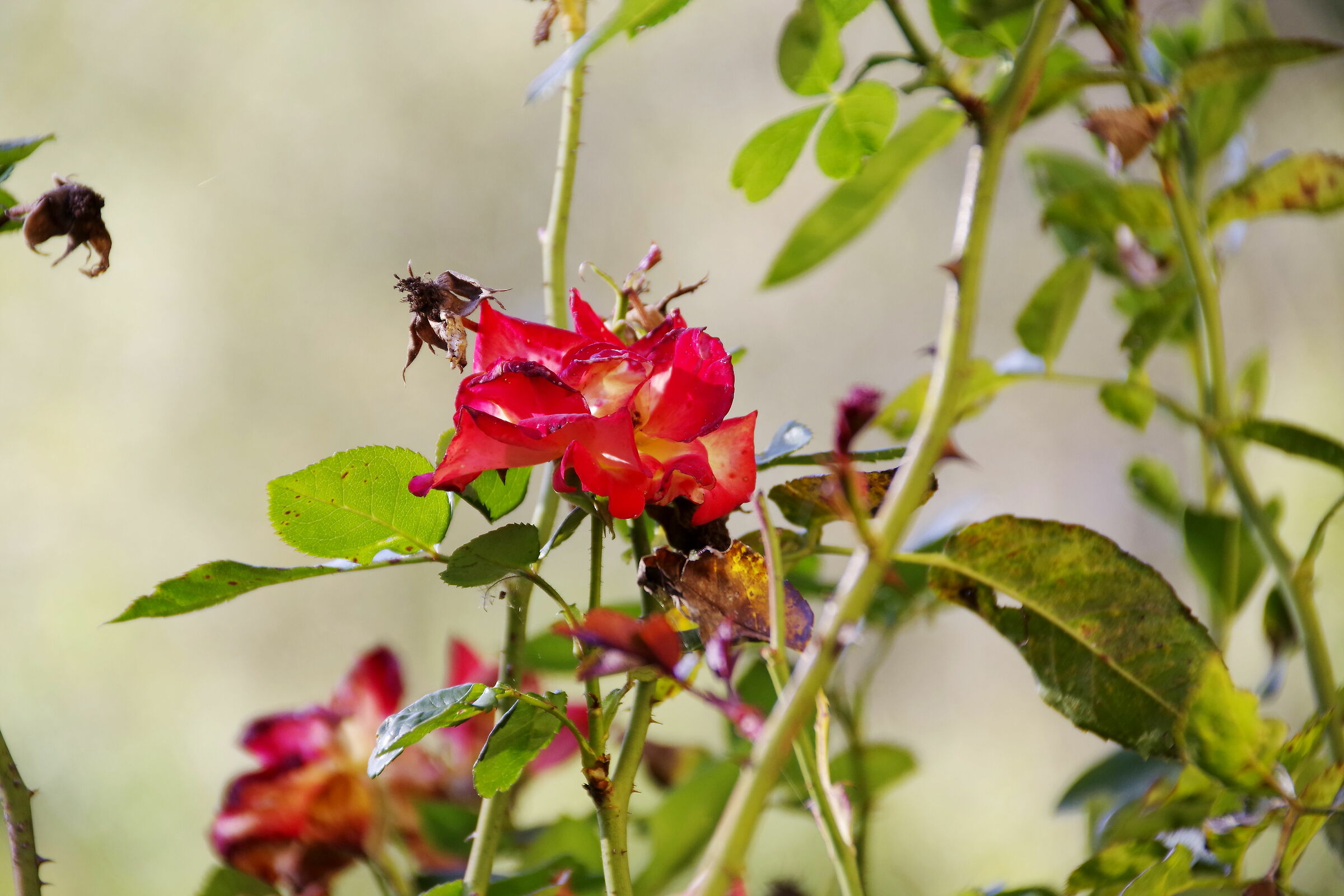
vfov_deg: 4.6
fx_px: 11199
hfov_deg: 6.9
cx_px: 672
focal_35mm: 300
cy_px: 448
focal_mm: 200
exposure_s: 1/250
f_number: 6.3
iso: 400
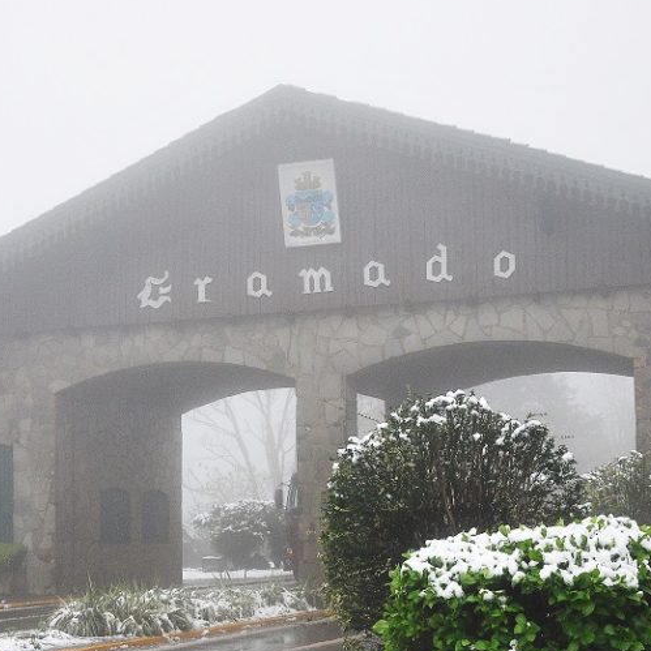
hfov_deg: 25.4
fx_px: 1447
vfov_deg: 25.3
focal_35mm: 68
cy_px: 424
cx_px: 316
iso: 800
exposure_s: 1/800
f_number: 5
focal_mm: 26
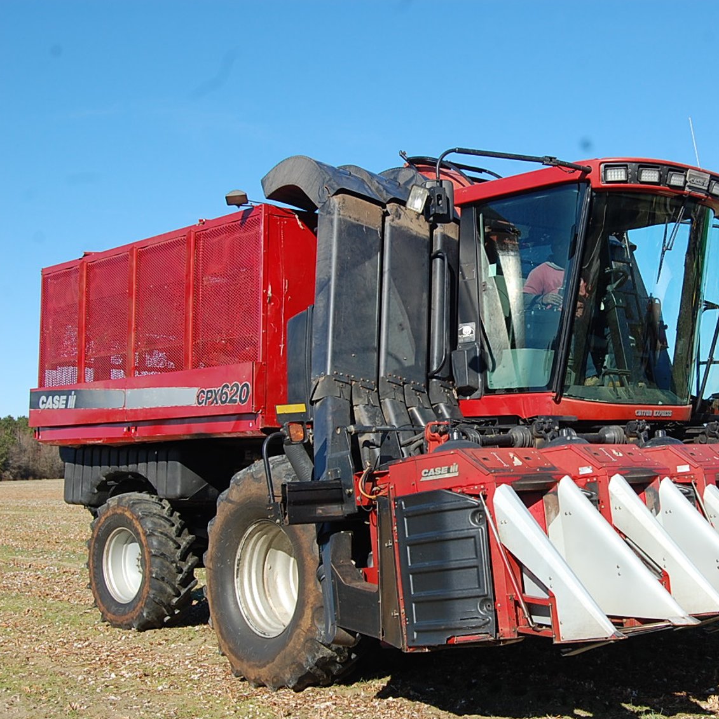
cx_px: 517
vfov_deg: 34.0
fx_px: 1175
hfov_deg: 33.5
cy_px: 359
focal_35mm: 50
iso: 200
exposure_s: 1/320
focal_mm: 26
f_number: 9
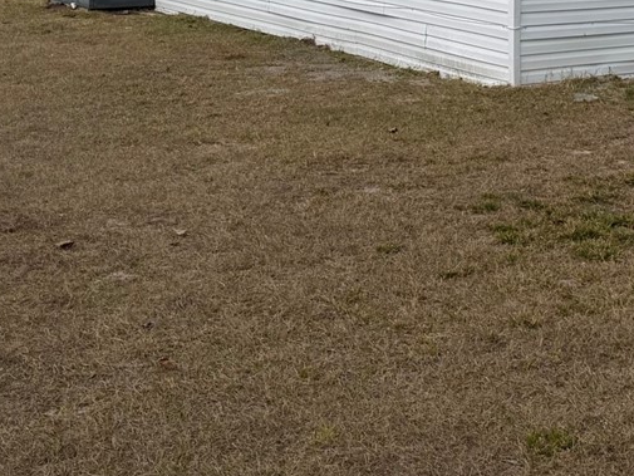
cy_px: -187
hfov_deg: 25.1
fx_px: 1392
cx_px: 527
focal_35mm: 76
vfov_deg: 17.8
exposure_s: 1/6711
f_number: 1.78
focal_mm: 6.76
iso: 80
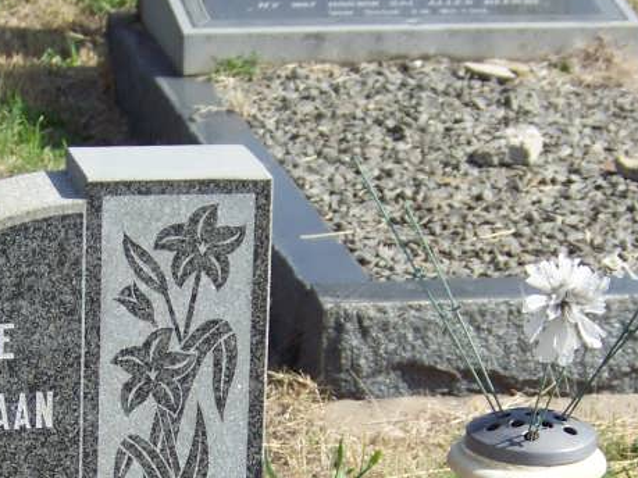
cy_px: 536
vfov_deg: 8.0
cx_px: 328
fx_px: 3372
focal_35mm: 183
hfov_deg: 10.8
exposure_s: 1/640
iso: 64
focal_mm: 11.7
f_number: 3.2
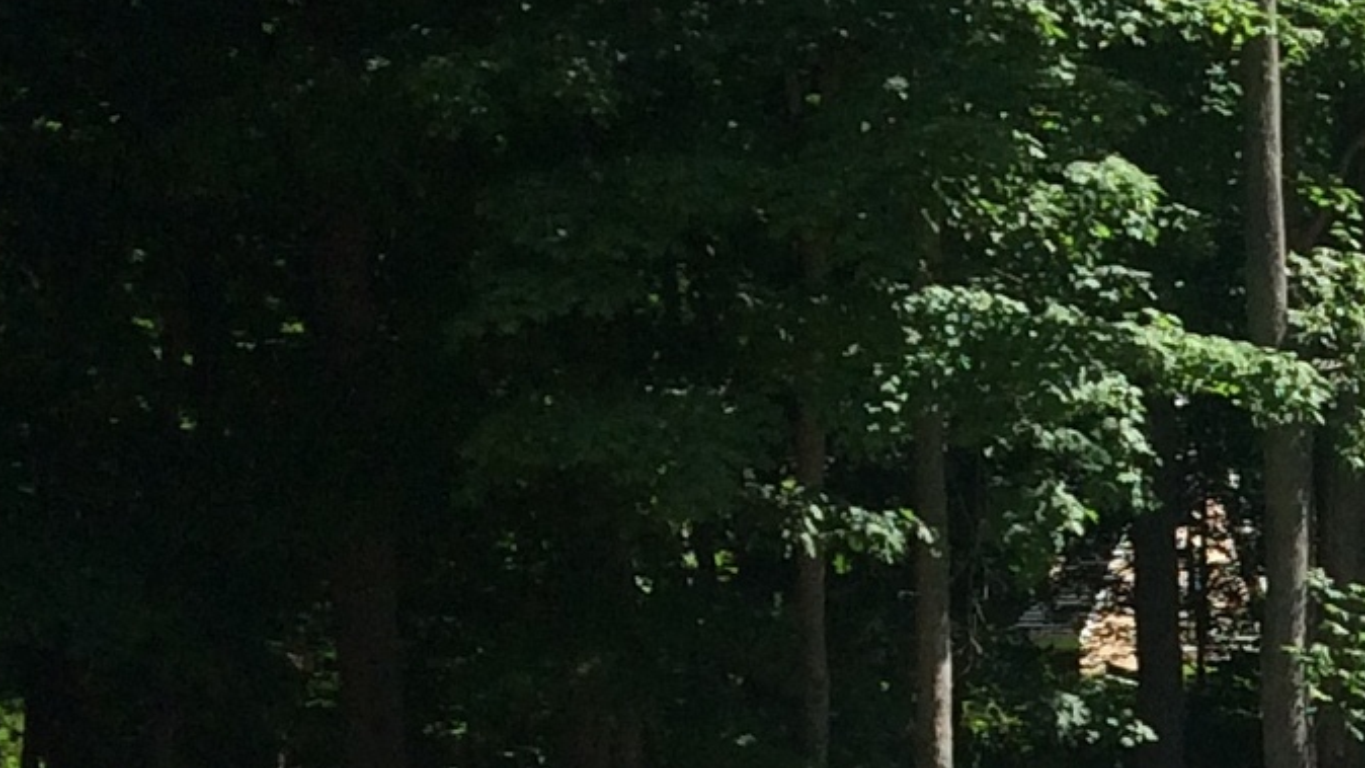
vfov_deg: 8.0
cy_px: 1607
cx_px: 2724
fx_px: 5212
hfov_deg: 13.0
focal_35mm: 144
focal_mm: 4.15
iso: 32
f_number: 2.2
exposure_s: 1/1244
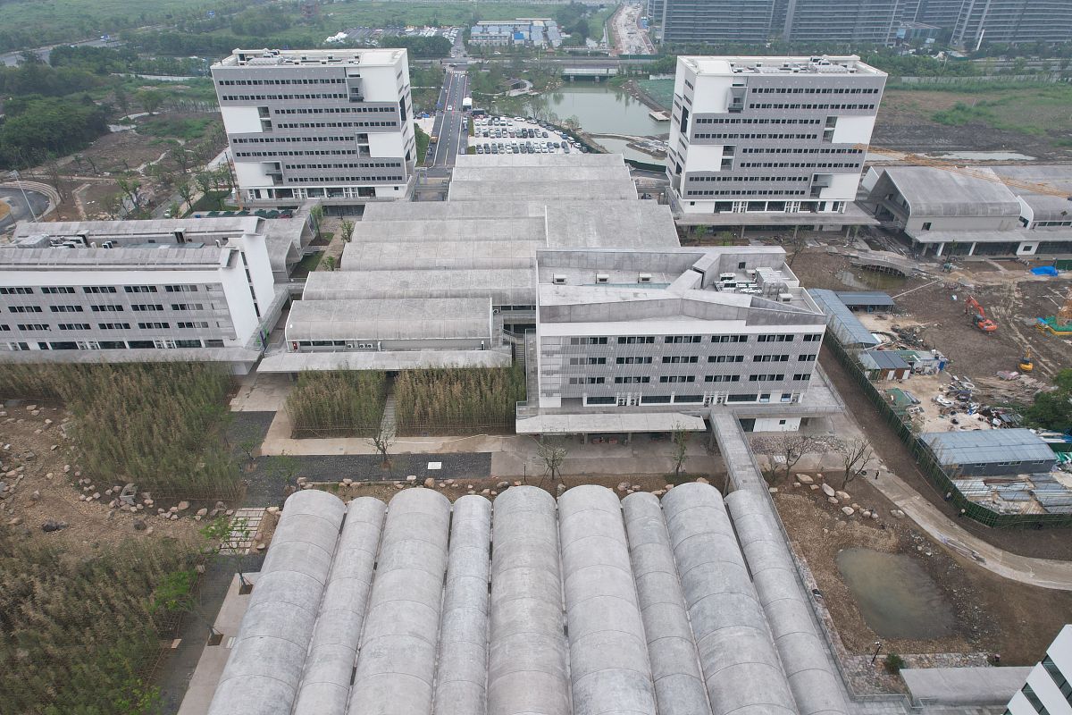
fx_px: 655
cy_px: 358
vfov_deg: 57.2
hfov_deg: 78.6
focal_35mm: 22
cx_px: 536
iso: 100
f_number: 2.8
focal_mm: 8.38
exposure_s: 1/1250
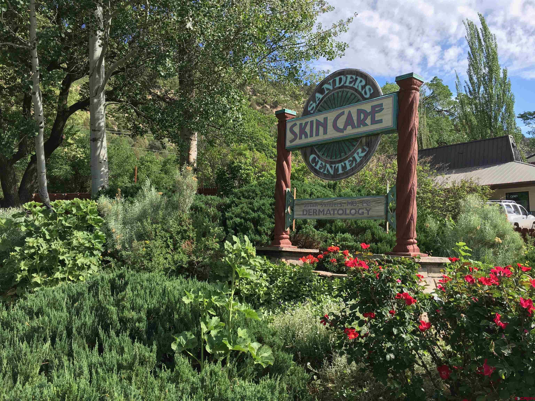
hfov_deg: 61.7
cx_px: 268
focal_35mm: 29
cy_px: 200
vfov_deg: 48.2
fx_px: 448
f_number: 2.2
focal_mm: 4.15
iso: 25
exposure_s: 1/927
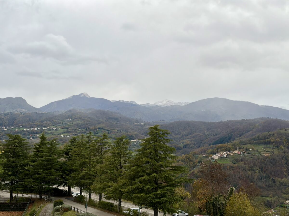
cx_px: 144
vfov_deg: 28.0
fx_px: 434
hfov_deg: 36.8
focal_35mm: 52
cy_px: 108
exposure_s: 1/433
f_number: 1.6
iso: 32
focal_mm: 5.96
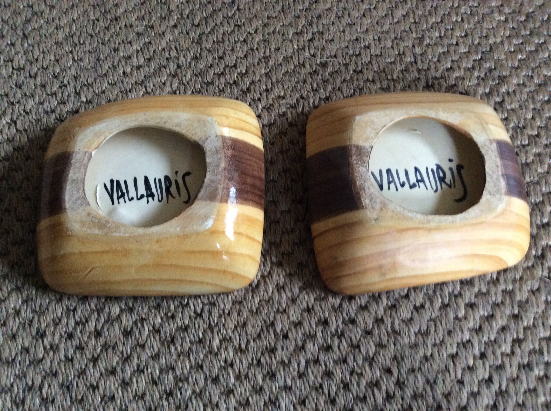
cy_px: 206
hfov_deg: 56.9
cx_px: 276
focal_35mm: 32
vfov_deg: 44.1
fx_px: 509
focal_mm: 3.3
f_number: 2.4
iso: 320
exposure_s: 1/17
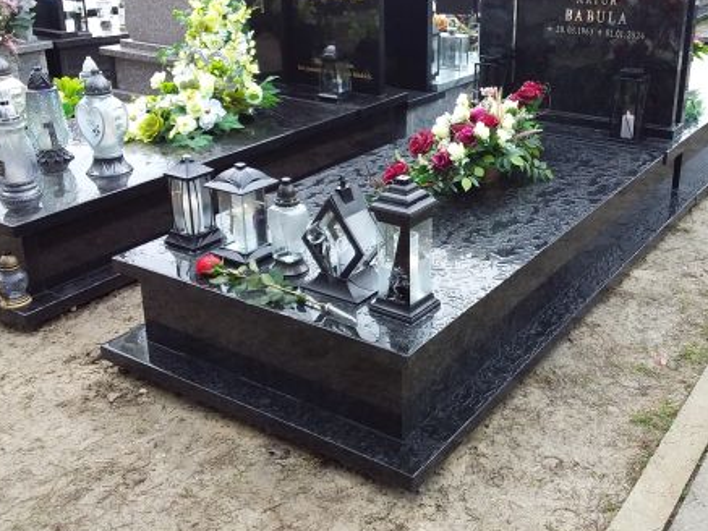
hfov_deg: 45.5
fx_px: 839
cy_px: 212
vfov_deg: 35.0
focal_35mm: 41
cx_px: 426
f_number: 1.9
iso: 40
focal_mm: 2.91
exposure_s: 1/115
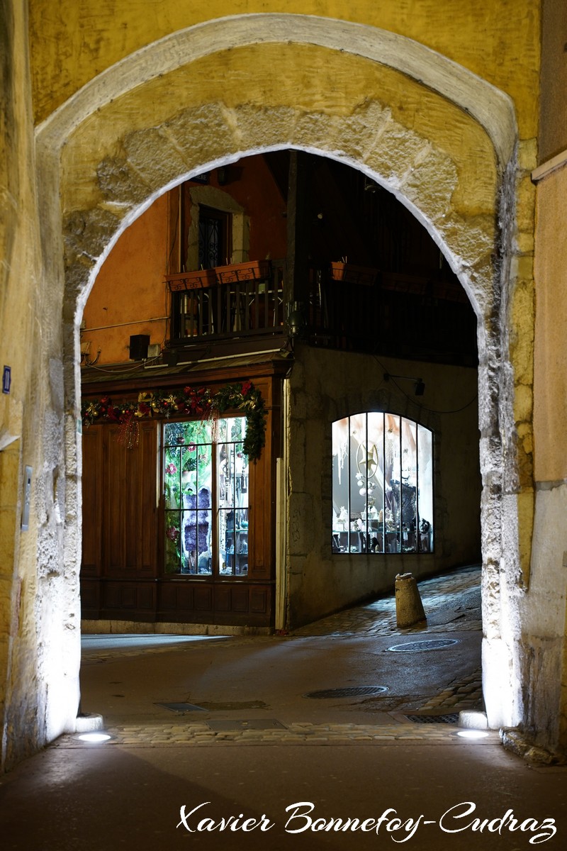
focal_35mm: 72
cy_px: 426
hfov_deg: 18.9
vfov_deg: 28.1
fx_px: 1701
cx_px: 284
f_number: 5
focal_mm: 72
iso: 800
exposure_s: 1/8
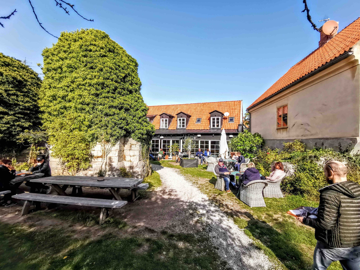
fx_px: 166
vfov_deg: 78.1
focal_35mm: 16
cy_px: 135
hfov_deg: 94.5
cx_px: 180
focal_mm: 2.35
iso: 50
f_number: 2.2
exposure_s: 1/739
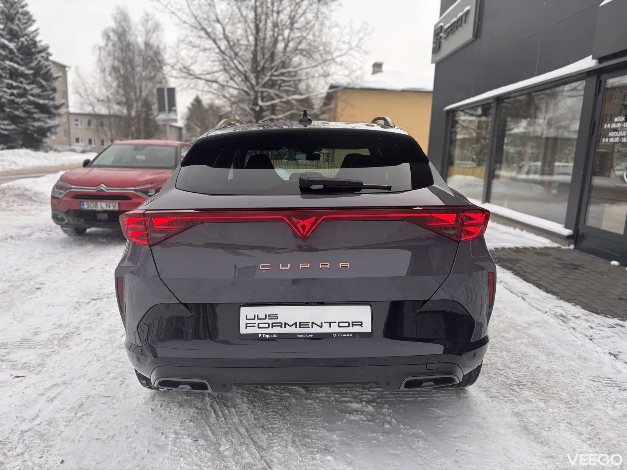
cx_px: 314
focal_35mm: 26
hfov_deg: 67.3
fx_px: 471
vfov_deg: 53.1
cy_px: 235
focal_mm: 5.96
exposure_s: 1/419
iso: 50
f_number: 1.6
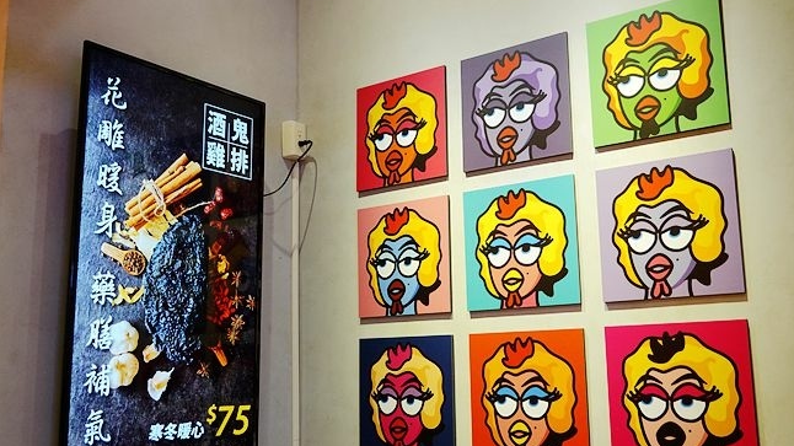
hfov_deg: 51.6
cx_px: 398
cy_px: 227
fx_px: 821
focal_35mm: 39
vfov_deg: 30.4
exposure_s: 1/40
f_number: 3.5
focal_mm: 13.84
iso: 500
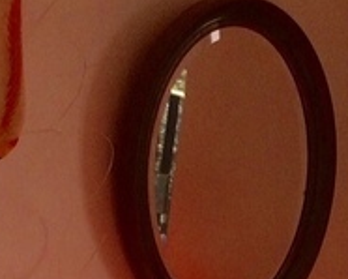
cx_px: 421
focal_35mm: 156
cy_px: 464
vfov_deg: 9.5
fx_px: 1608
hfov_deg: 12.1
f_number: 2.2
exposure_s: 1/1520
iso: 32
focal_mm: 4.15
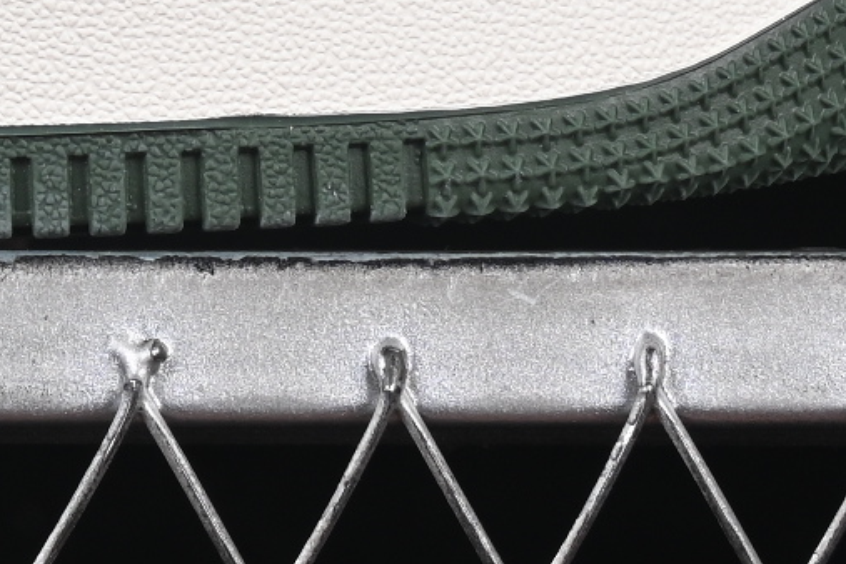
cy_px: -716
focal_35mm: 412
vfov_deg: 3.3
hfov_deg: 4.9
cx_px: -617
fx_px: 9681
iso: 160
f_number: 8
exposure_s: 1/80
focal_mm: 50
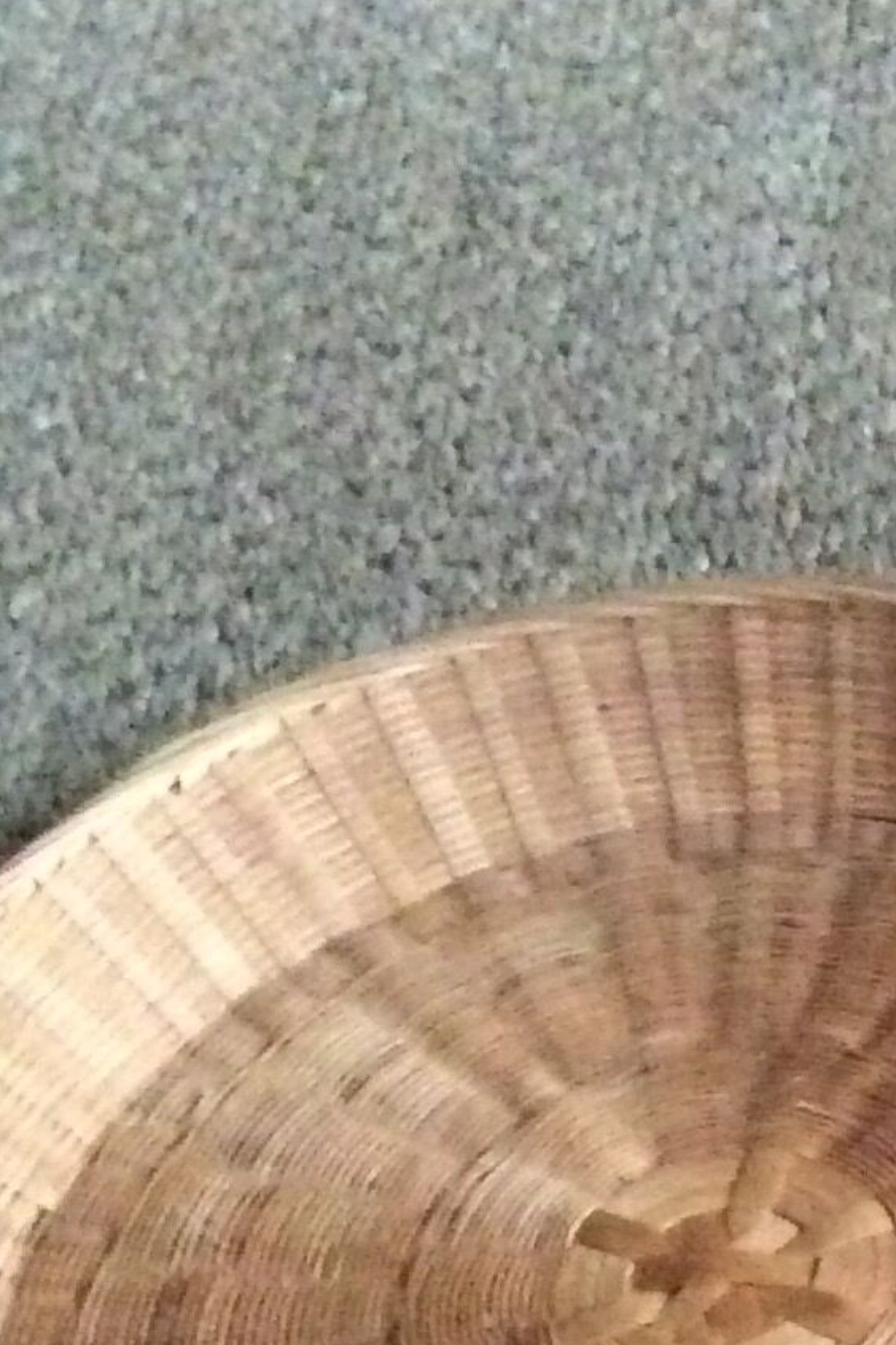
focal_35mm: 102
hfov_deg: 12.1
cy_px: 1434
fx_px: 3809
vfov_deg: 19.3
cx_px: 1727
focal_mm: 3.3
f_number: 2.4
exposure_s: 1/17
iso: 800
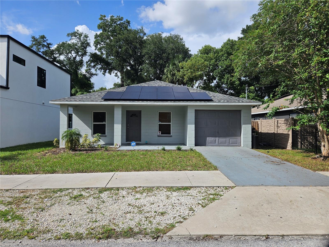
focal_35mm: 23
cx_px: 164
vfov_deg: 58.9
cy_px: 124
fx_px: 219
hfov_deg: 73.9
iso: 25
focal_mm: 5.4
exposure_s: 1/2283
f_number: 1.8
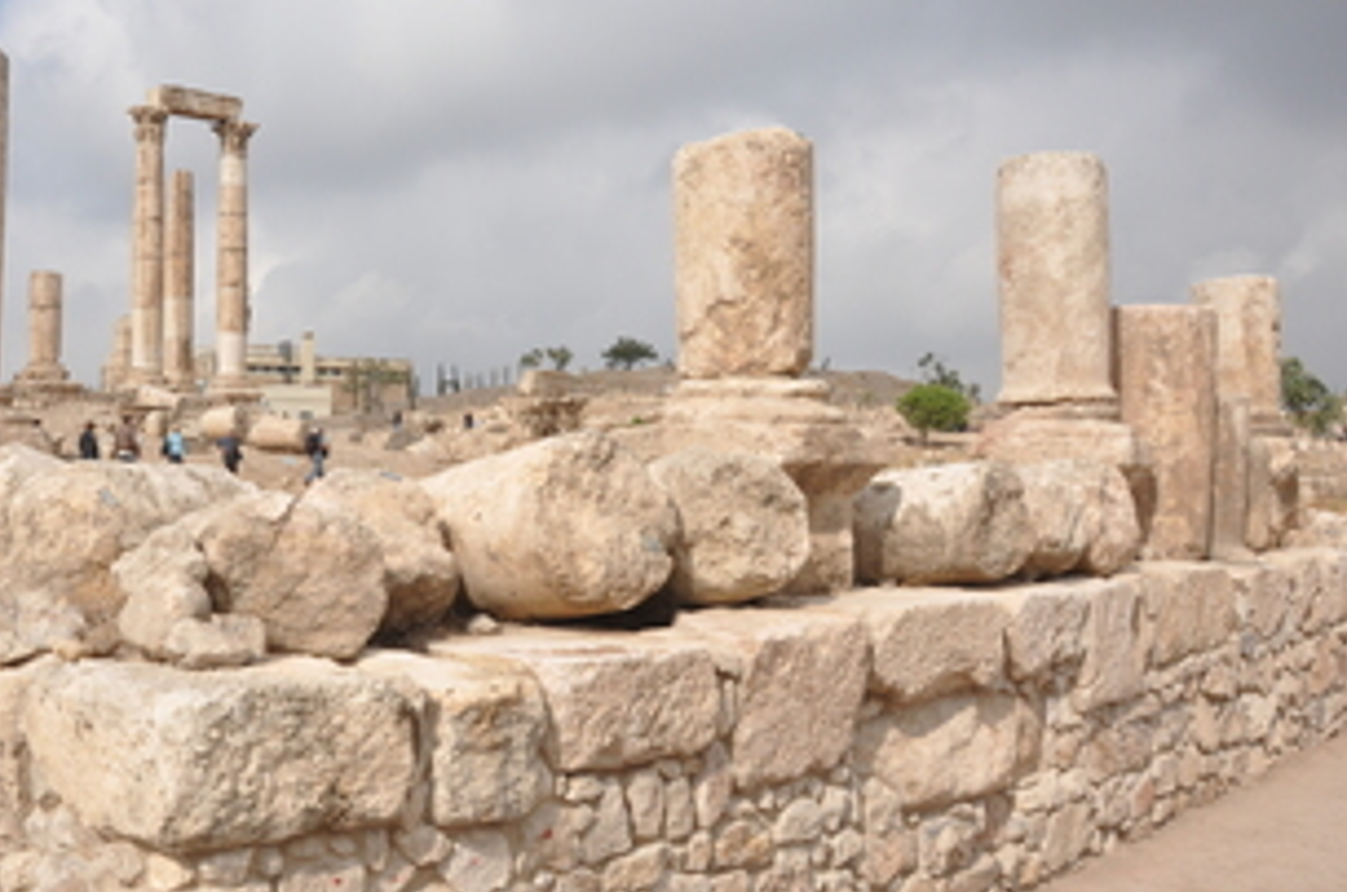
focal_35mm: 39
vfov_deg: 34.1
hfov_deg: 48.3
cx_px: 393
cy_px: 424
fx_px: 1456
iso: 200
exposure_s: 1/500
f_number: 11
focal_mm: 18
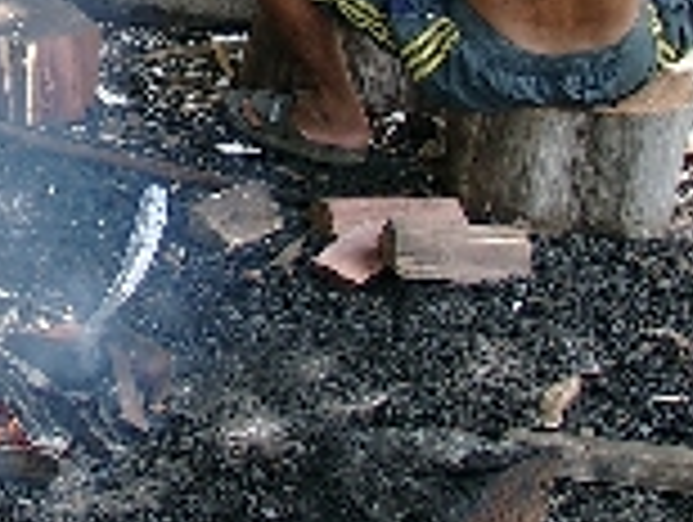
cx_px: -126
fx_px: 2827
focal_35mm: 141
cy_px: -198
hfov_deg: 13.6
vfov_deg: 10.3
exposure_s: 1/88.6
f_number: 2.8
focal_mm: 7.13
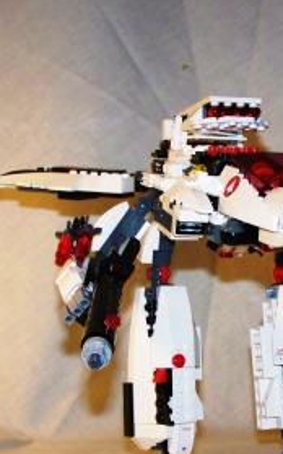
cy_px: 267
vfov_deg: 22.5
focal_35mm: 92
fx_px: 1137
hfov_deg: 14.1
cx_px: 221
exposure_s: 1/30
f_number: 3.2
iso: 200
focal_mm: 8.9
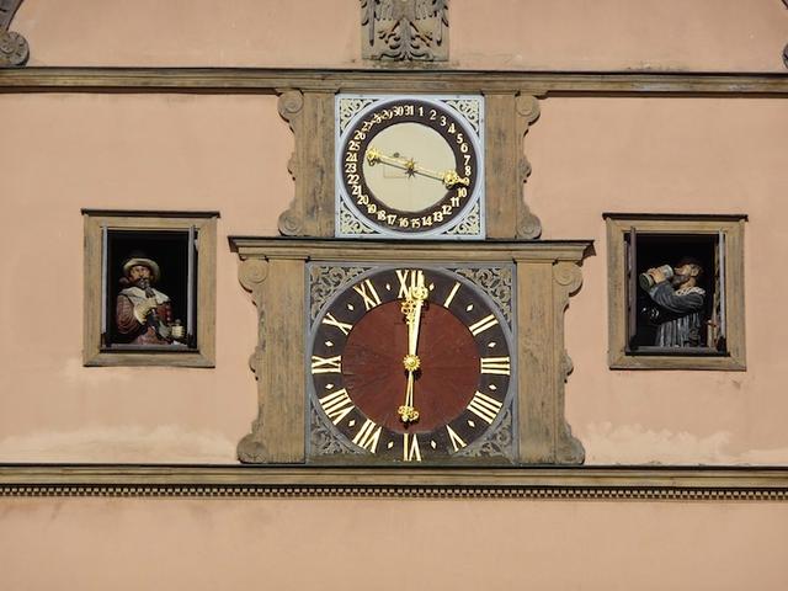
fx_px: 6374
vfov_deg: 5.3
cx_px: 394
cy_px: 296
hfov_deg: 7.1
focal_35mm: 280
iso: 100
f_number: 11
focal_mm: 47
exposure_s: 1/250
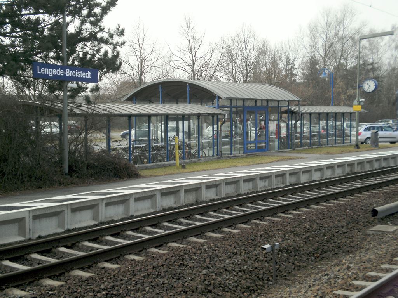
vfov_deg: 24.8
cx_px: 199
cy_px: 149
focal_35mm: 59
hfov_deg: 32.7
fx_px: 678
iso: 100
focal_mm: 10.3
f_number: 4.2
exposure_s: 1/250
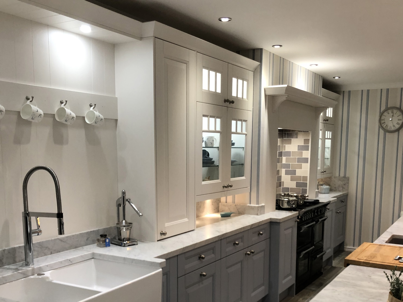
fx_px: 326
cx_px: 202
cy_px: 151
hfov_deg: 63.4
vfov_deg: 49.7
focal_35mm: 28
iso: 40
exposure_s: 1/25
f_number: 1.8
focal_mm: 4
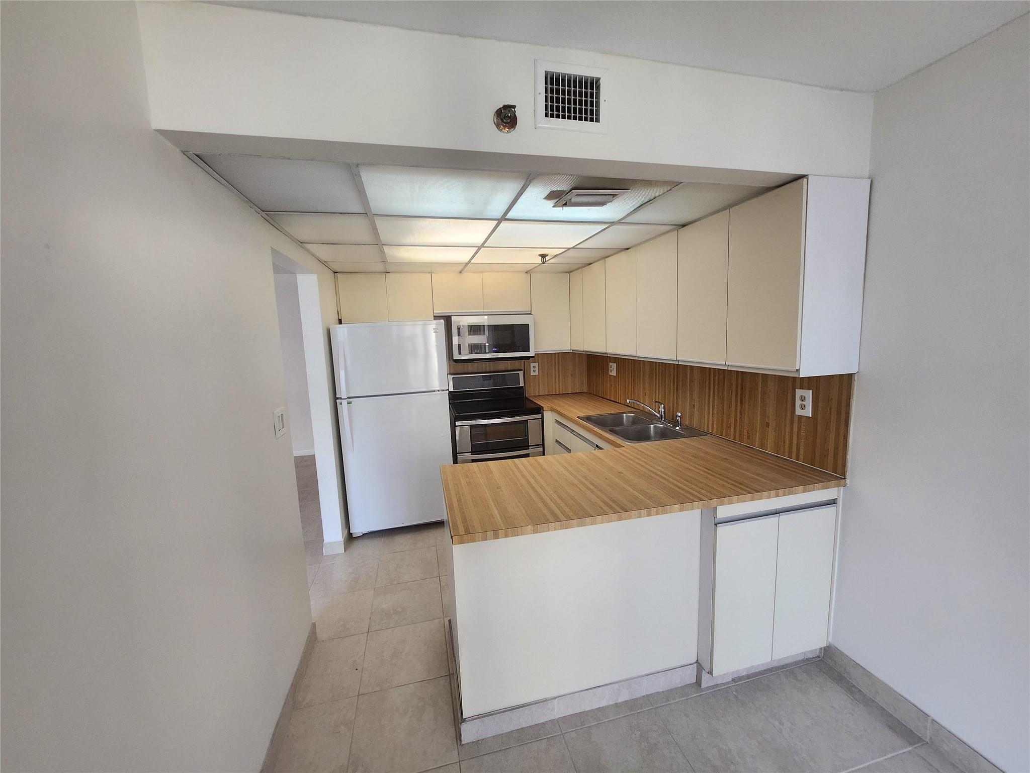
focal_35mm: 13
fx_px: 387
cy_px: 386
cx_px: 515
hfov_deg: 106.2
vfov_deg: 89.9
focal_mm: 1.74
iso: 125
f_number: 2.2
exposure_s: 1/60
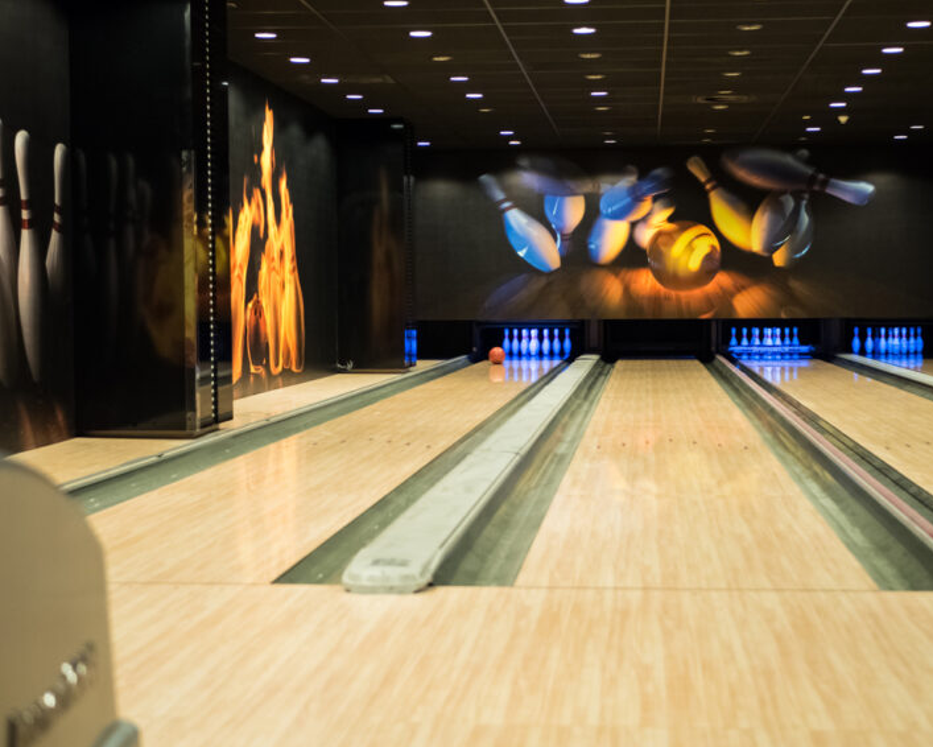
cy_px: 368
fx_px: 1464
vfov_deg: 28.6
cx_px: 496
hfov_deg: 35.3
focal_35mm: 53
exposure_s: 1/160
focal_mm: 25
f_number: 1.7
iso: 2000
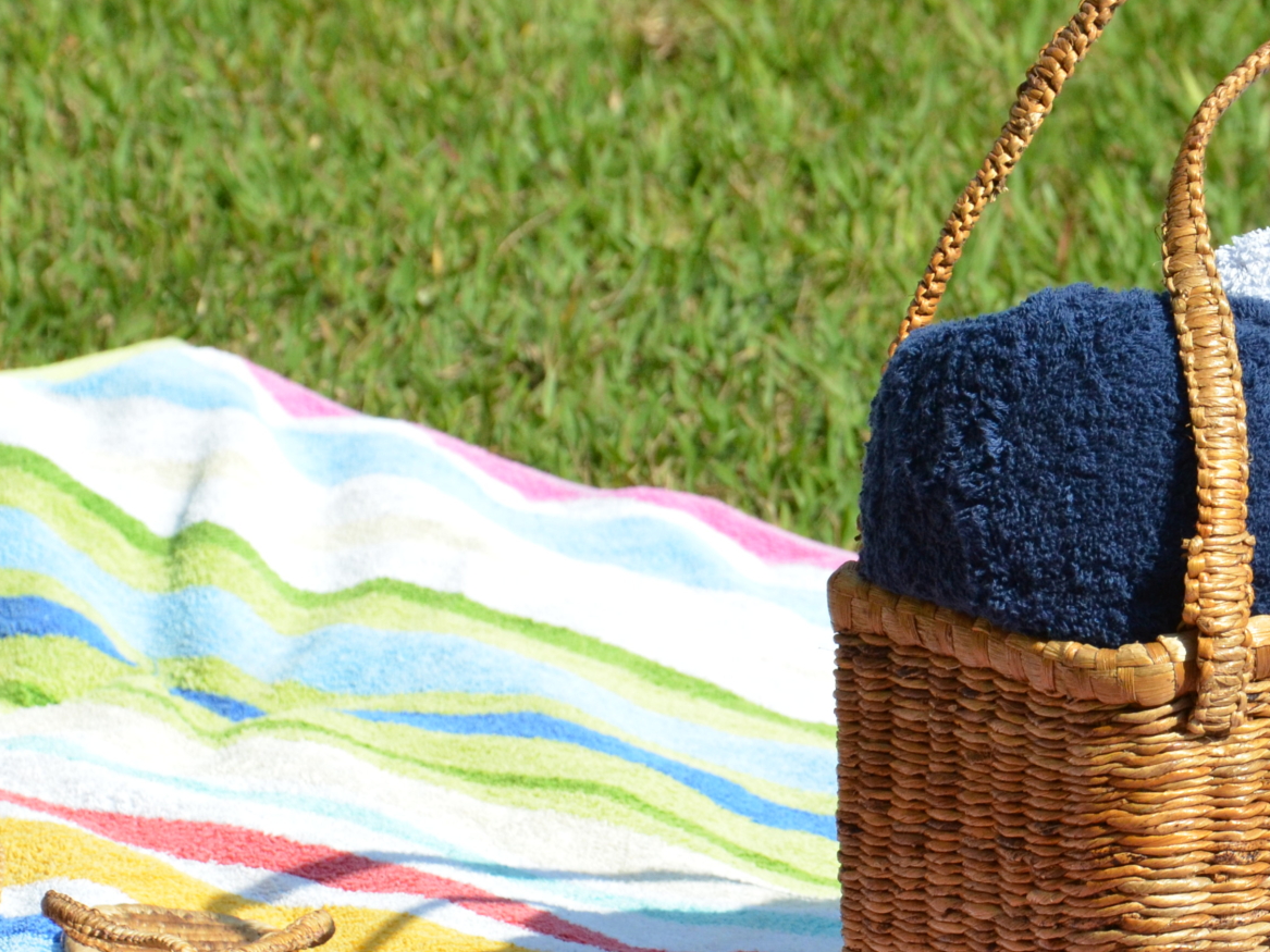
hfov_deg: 8.9
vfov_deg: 6.7
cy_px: 498
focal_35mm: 221
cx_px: 1103
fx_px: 8107
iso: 1000
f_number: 10
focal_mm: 70
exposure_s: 1/1600
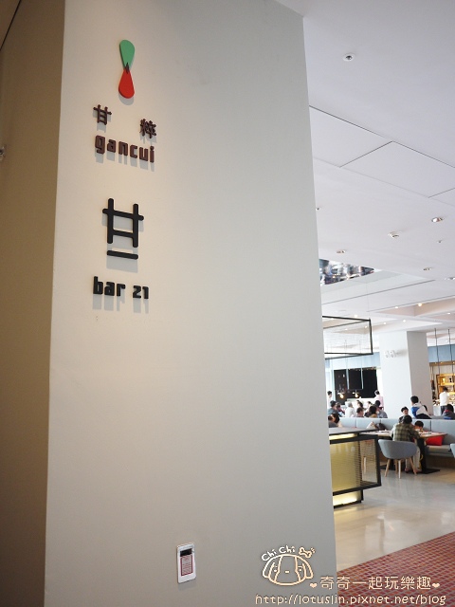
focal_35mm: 28
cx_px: 228
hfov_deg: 49.7
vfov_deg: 63.4
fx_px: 491
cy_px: 304
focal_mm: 14
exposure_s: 1/60
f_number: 2.5
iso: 320
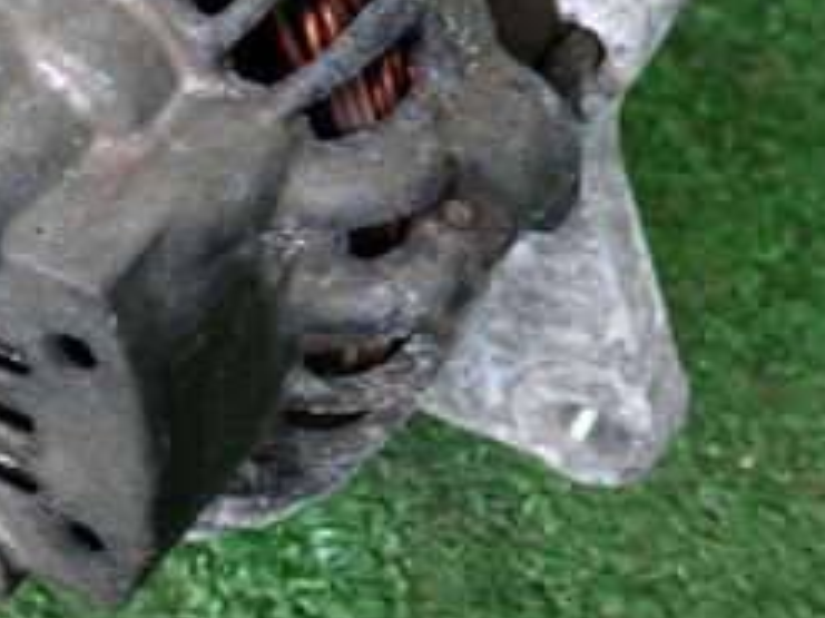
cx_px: -57
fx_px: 1739
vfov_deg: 19.8
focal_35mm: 73
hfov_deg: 25.0
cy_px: 70
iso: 250
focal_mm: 5.4
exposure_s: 1/30
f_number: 2.3
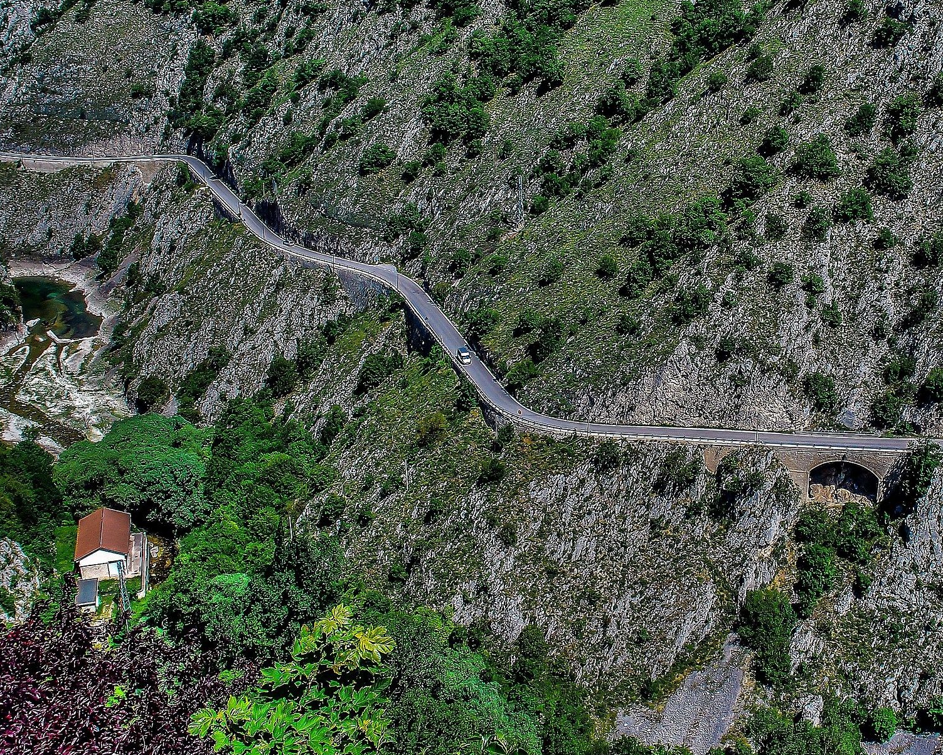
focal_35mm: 45
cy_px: 303
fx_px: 1256
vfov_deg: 33.3
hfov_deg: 40.0
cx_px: 710
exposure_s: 1/80
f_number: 14
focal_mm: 20
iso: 125
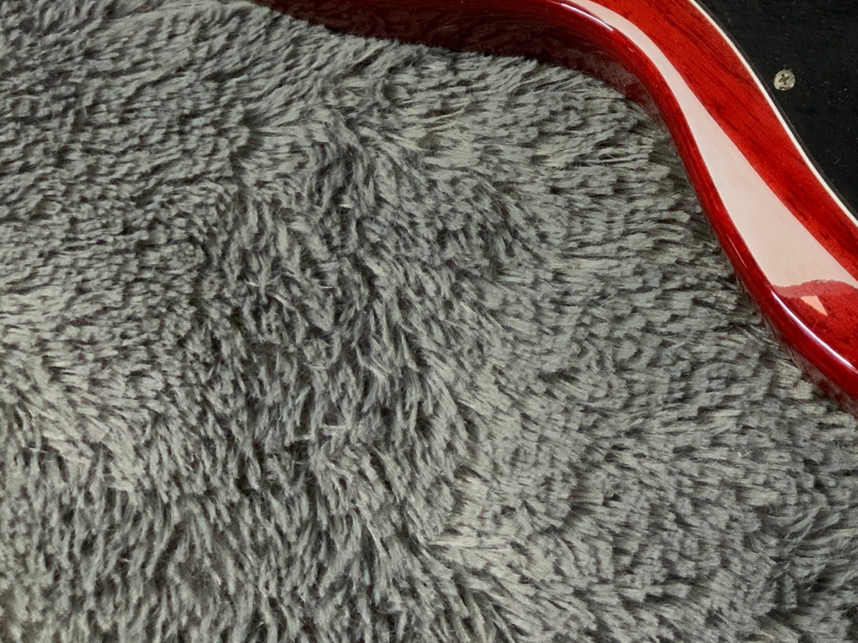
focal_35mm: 71
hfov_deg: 24.7
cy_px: -118
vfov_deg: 19.6
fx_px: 1759
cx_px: 1033
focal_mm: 3
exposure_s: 1/50
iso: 125
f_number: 1.8
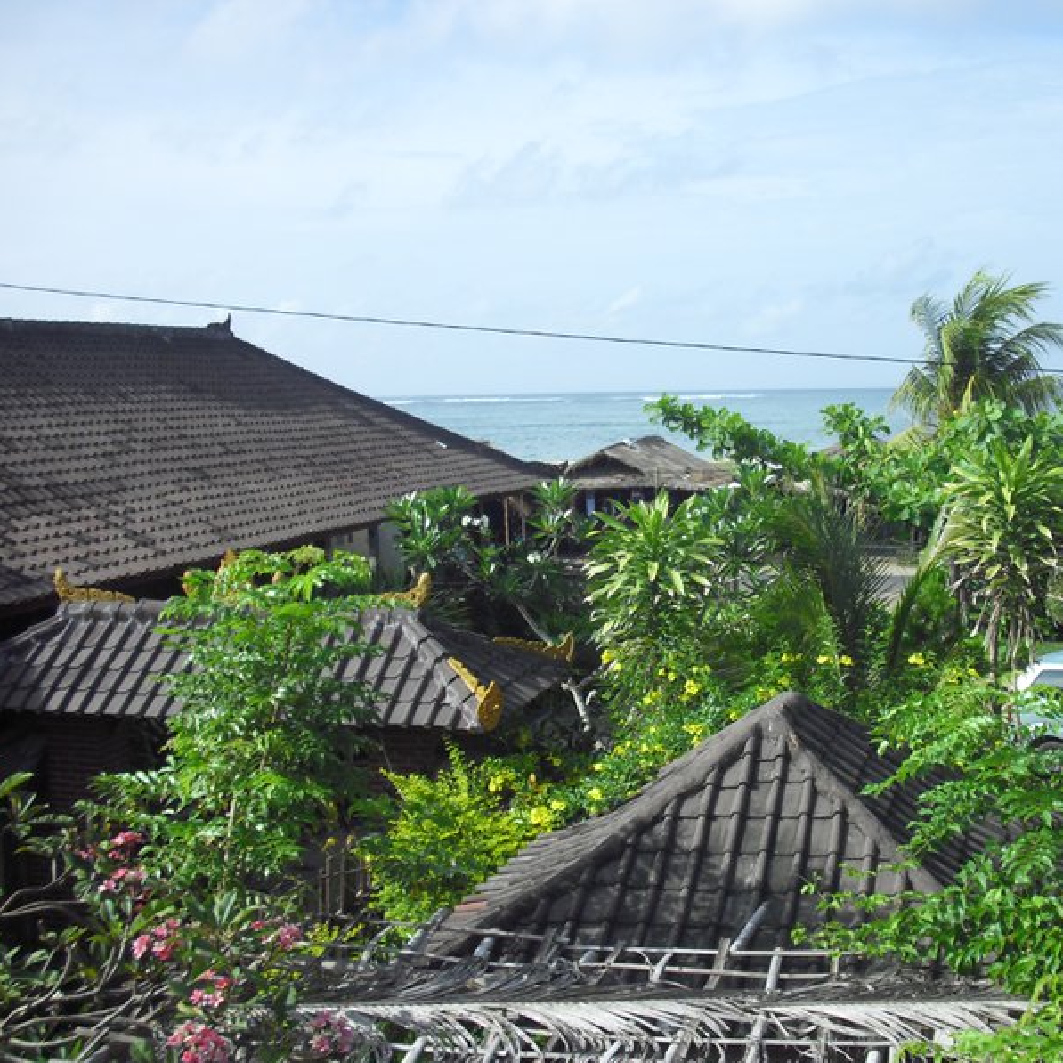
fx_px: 1563
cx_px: 694
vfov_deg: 37.6
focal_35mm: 45
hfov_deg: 37.2
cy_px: 531
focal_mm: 6.2
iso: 100
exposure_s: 1/160
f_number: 8
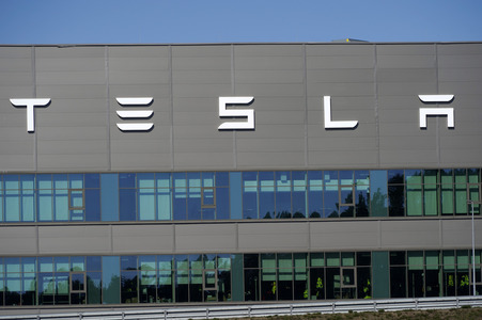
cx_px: 241
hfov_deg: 11.6
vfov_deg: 7.7
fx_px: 2381
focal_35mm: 178
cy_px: 160
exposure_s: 1/1000
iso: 100
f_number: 7.1
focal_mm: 178
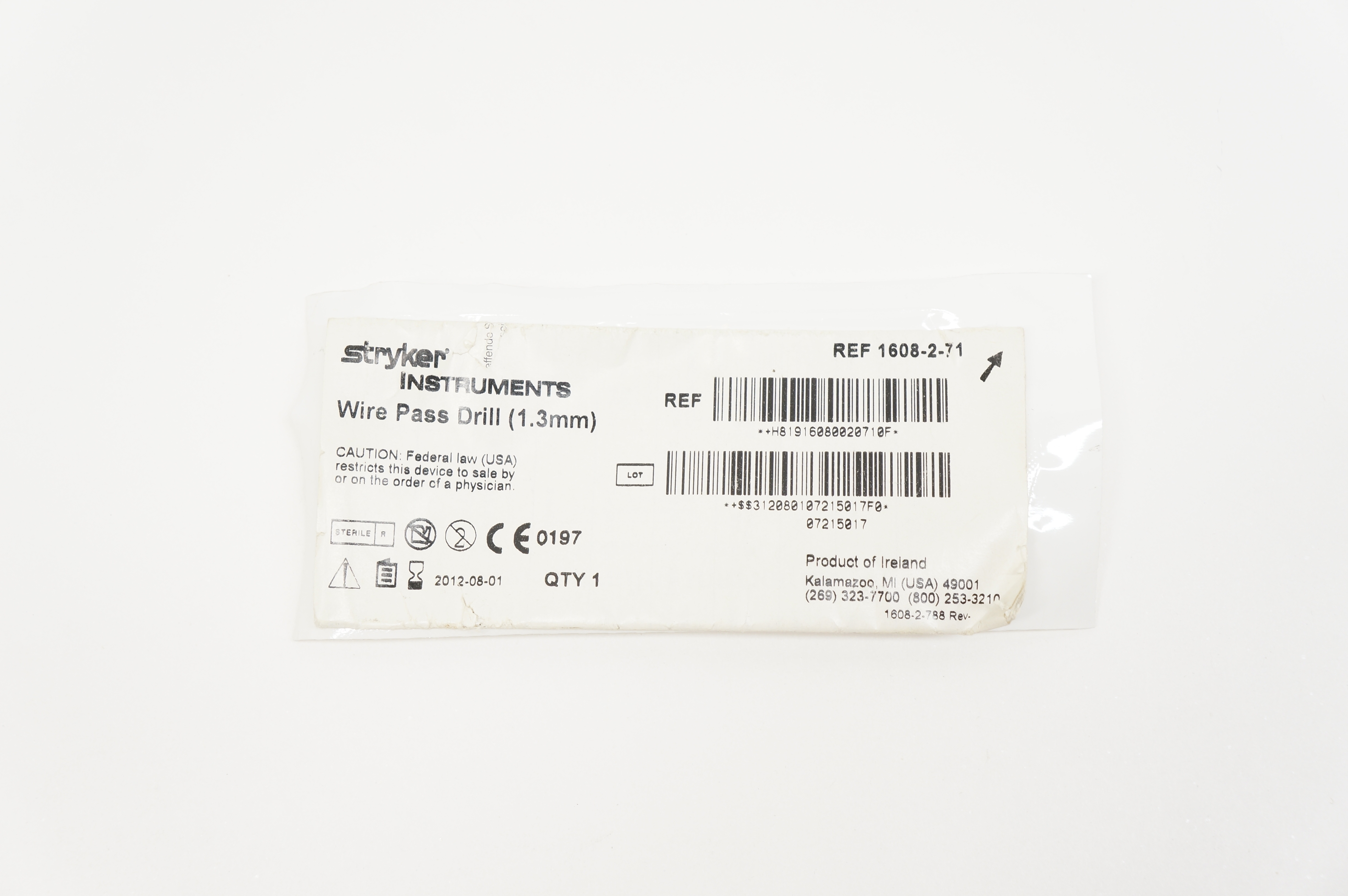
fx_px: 1851
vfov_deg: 27.2
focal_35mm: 50
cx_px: 674
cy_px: 448
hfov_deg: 40.0
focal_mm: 33
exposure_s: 1/50
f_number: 6.3
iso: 400
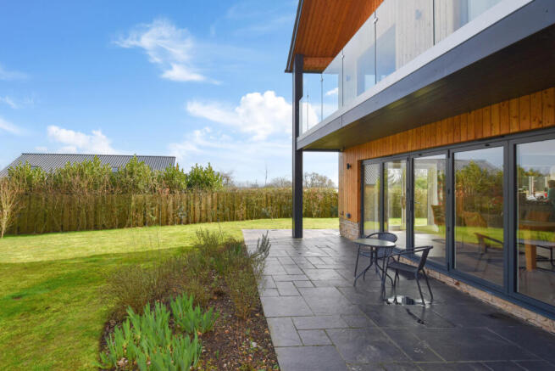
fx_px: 254
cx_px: 278
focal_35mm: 16
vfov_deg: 72.1
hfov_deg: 95.0
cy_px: 186
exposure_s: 1/250
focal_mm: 11
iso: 160
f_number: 8
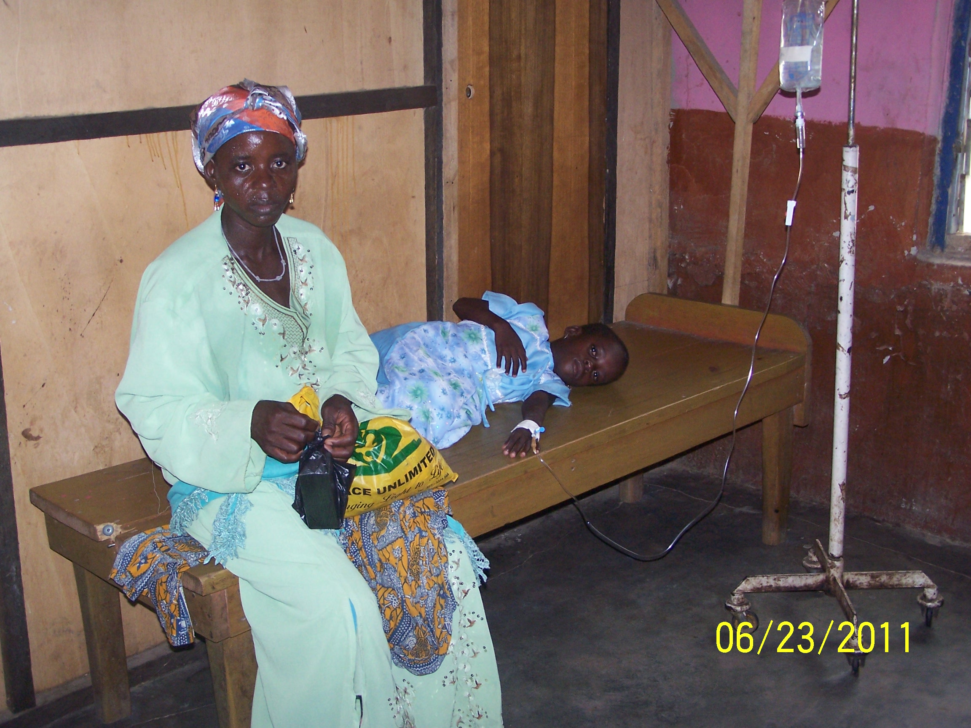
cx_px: 486
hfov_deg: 39.7
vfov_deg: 30.3
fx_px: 1346
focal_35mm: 48
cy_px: 364
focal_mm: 8
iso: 140
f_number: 3
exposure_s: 1/60
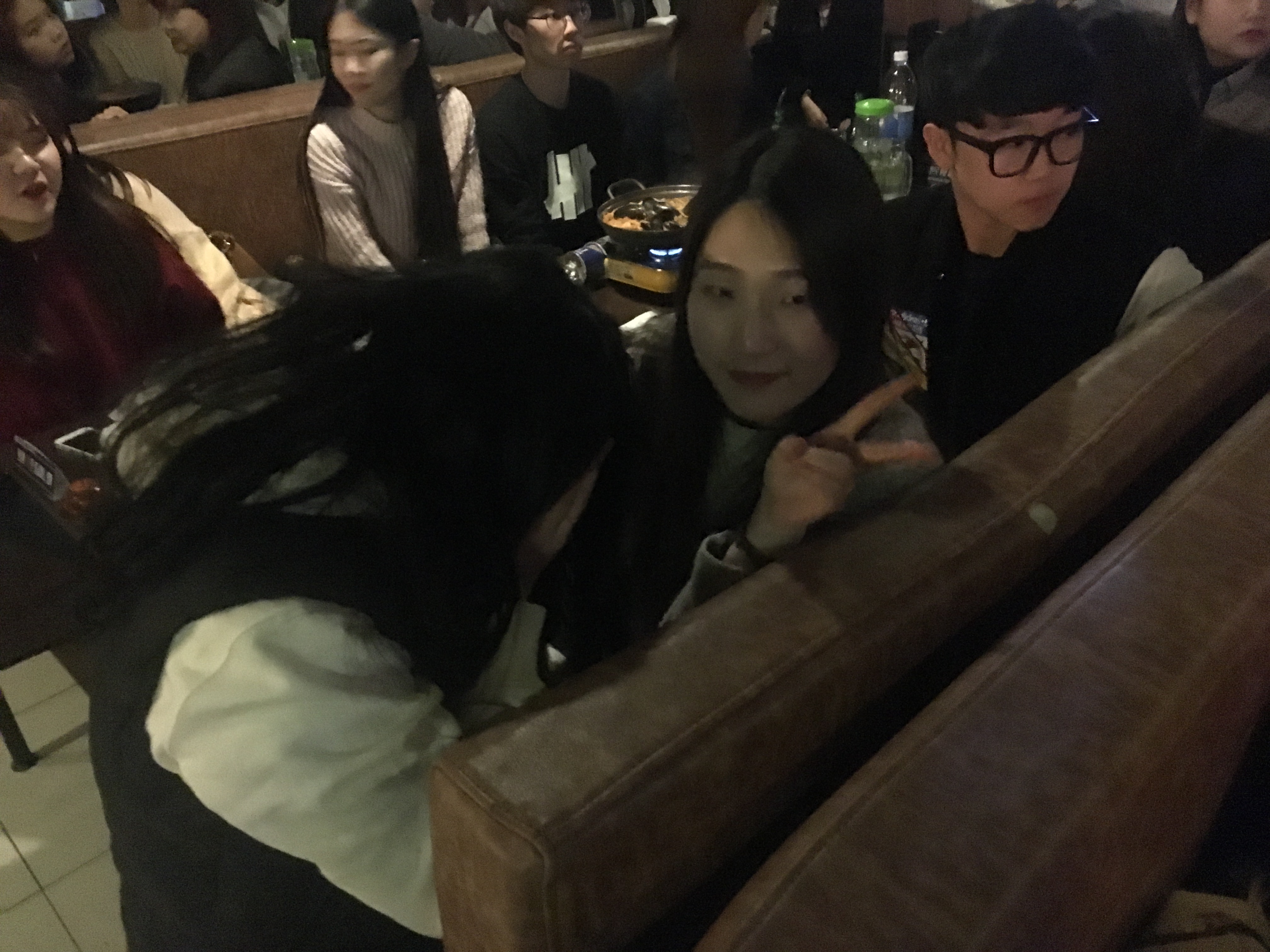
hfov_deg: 61.7
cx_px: 635
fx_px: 1064
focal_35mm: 29
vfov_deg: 48.2
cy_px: 476
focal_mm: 4.15
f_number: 2.2
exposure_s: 1/15
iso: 2000
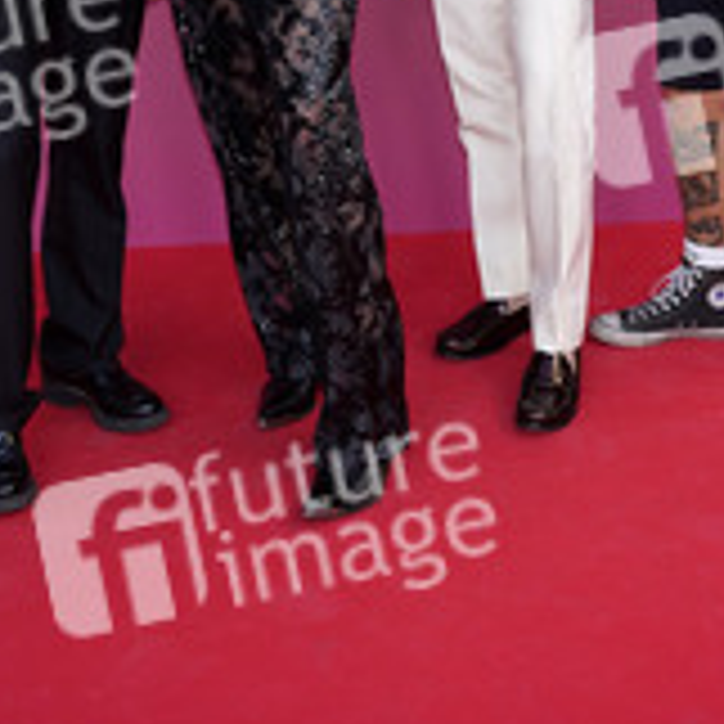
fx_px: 1846
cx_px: 396
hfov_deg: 22.2
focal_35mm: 78
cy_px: -144
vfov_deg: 20.7
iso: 320
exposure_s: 1/160
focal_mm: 37
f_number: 5.6
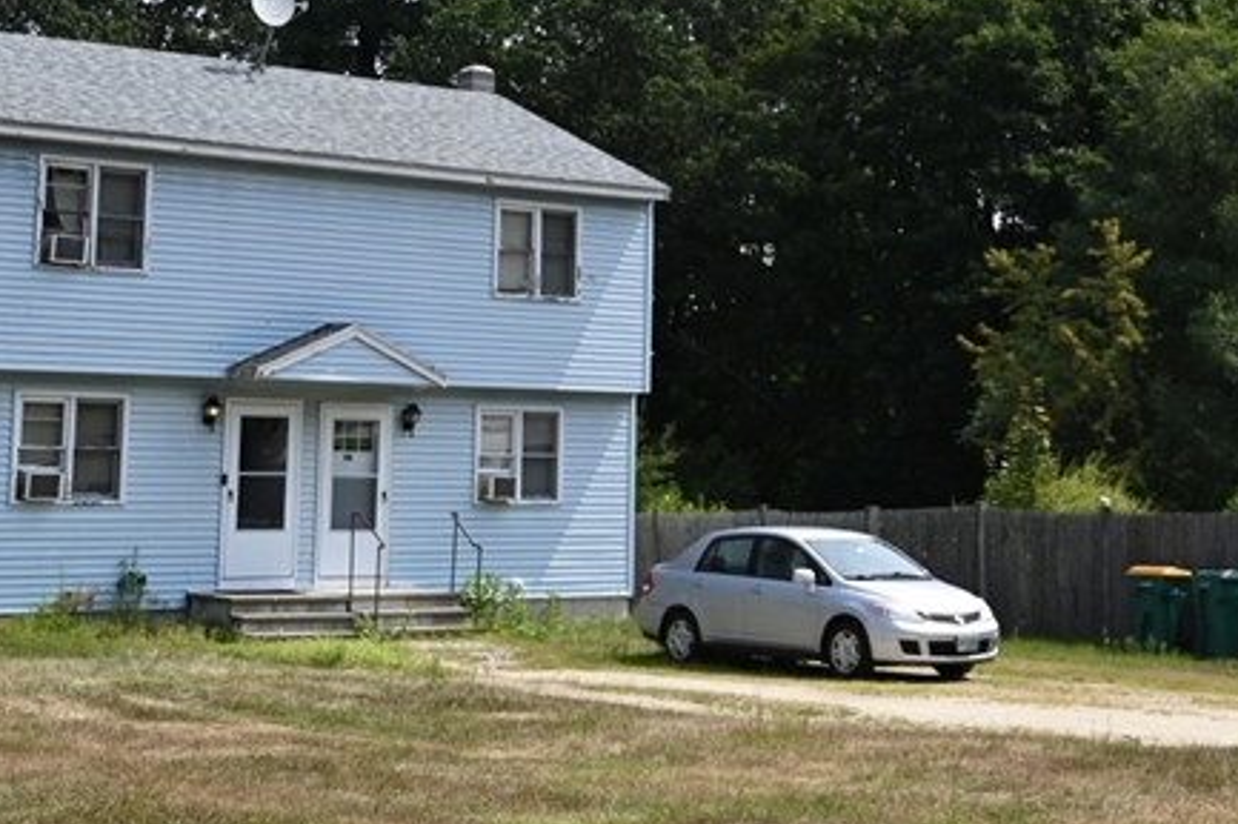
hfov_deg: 28.3
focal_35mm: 71
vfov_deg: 19.0
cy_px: 159
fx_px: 2440
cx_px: 801
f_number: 4
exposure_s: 1/5000
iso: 400
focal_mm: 30
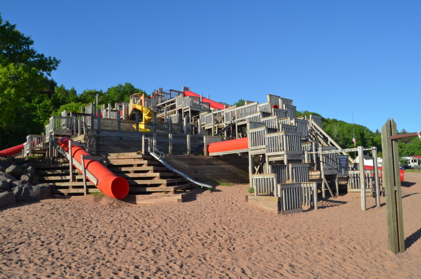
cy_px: 140
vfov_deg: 47.7
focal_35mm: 27
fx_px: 315
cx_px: 210
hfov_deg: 67.5
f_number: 13
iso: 800
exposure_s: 1/640
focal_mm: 18
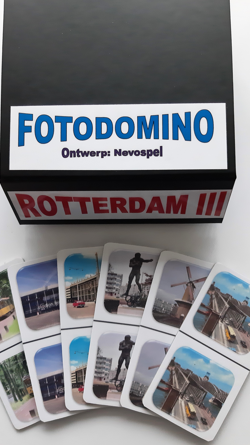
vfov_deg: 64.3
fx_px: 354
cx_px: 127
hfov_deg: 38.9
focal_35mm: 30
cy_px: 225
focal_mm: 3.93
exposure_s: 1/60
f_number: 1.7
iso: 400
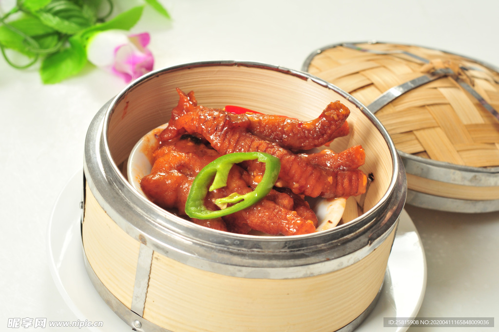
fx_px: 1038
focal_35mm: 75
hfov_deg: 27.0
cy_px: 166
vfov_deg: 18.1
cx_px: 250
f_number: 7.1
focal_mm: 50
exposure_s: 1/160
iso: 200
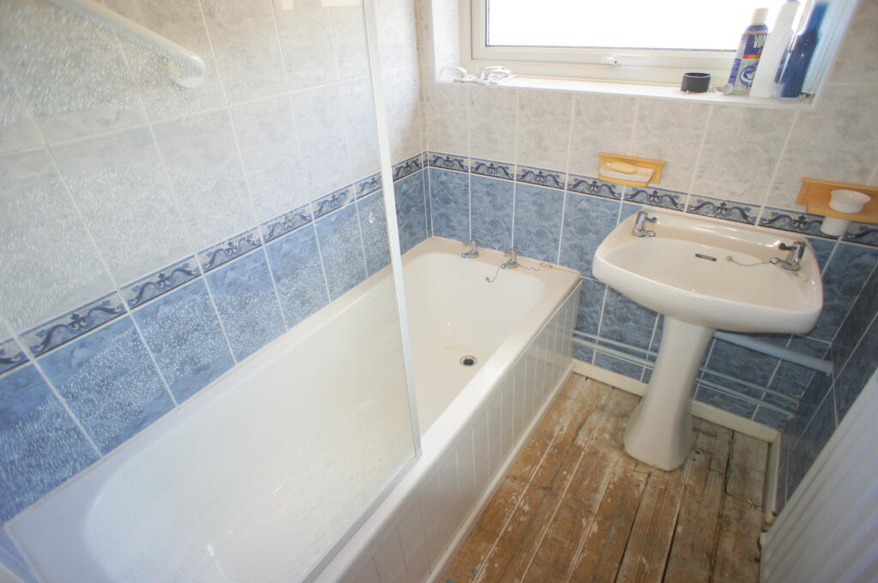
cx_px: 439
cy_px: 292
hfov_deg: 73.8
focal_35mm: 24
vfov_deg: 53.0
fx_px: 585
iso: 200
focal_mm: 16
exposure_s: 1/60
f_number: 2.8
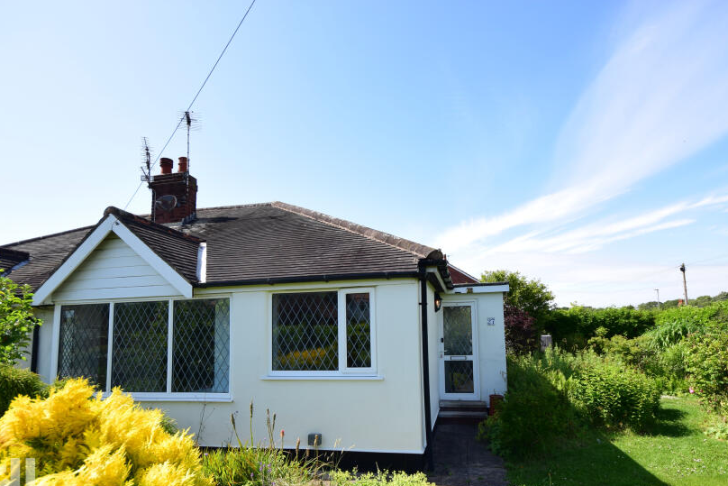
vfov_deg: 63.8
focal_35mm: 19
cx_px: 372
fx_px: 384
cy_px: 300
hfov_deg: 86.9
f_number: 10
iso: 250
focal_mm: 10
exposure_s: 1/400
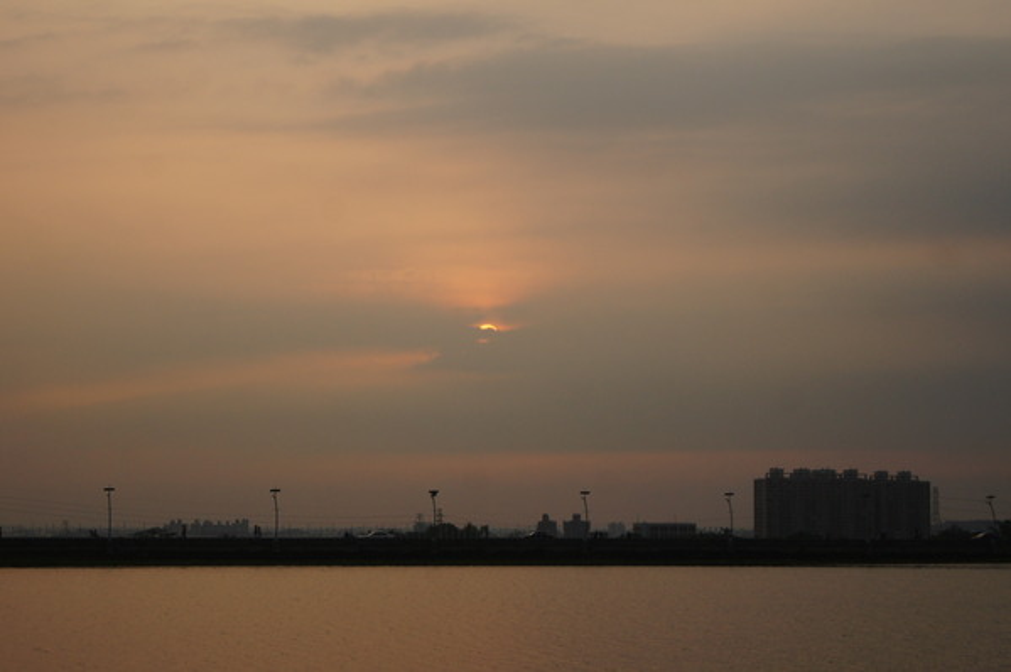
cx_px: 506
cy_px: 336
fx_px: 2104
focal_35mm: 75
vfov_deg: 18.1
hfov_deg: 27.0
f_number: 5.6
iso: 400
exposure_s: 1/1600
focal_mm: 50
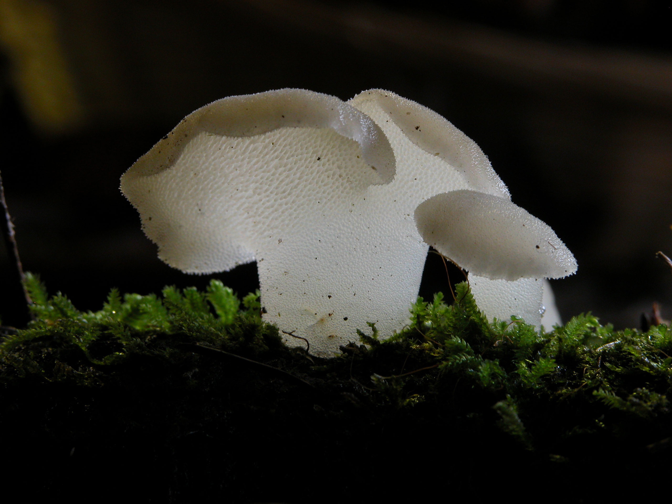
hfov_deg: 8.9
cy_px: 252
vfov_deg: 6.7
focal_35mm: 223
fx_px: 4329
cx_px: 336
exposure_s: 1/3.6
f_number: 7.3
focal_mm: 56.7
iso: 212
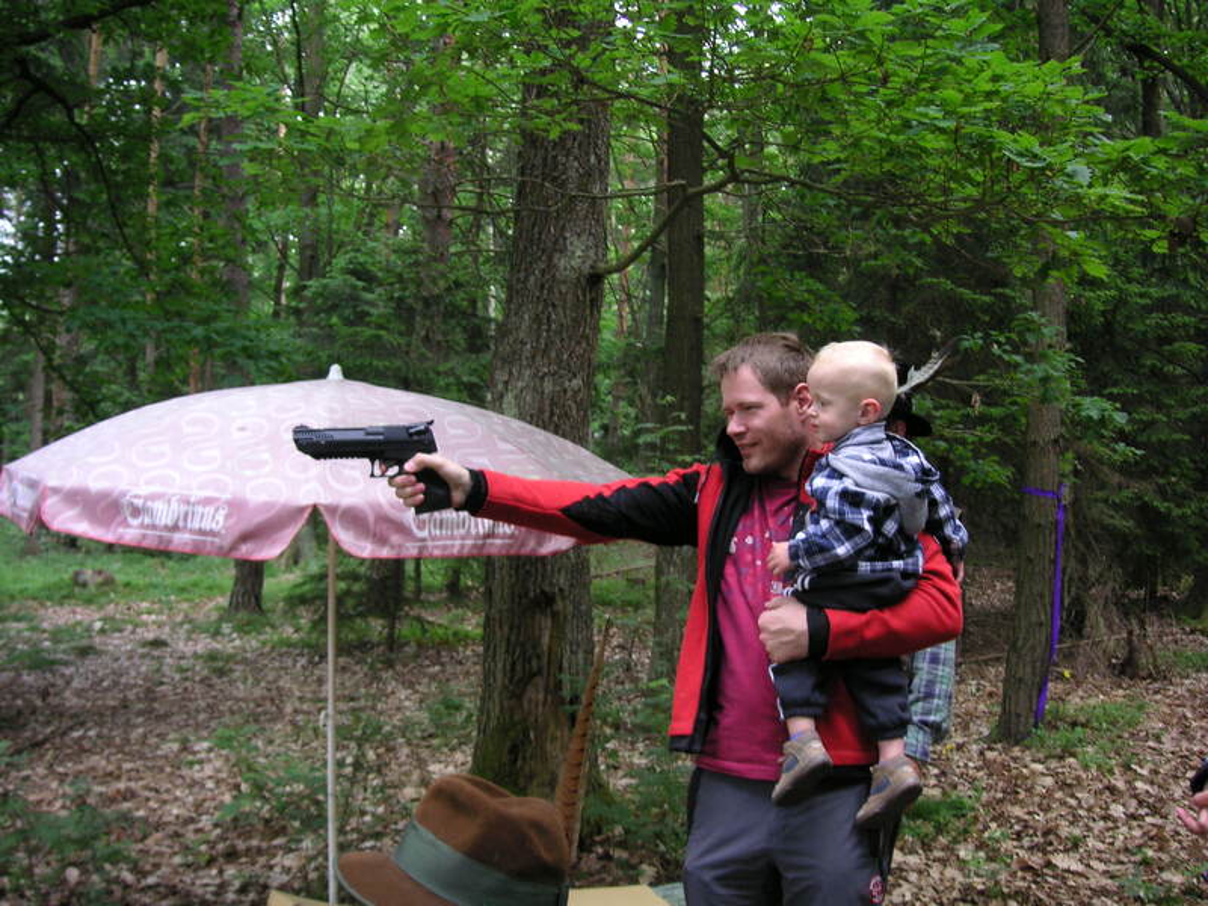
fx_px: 1291
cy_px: 453
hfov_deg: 50.1
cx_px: 604
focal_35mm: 37
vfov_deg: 38.7
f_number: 2.8
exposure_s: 1/45
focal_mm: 6.1
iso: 50
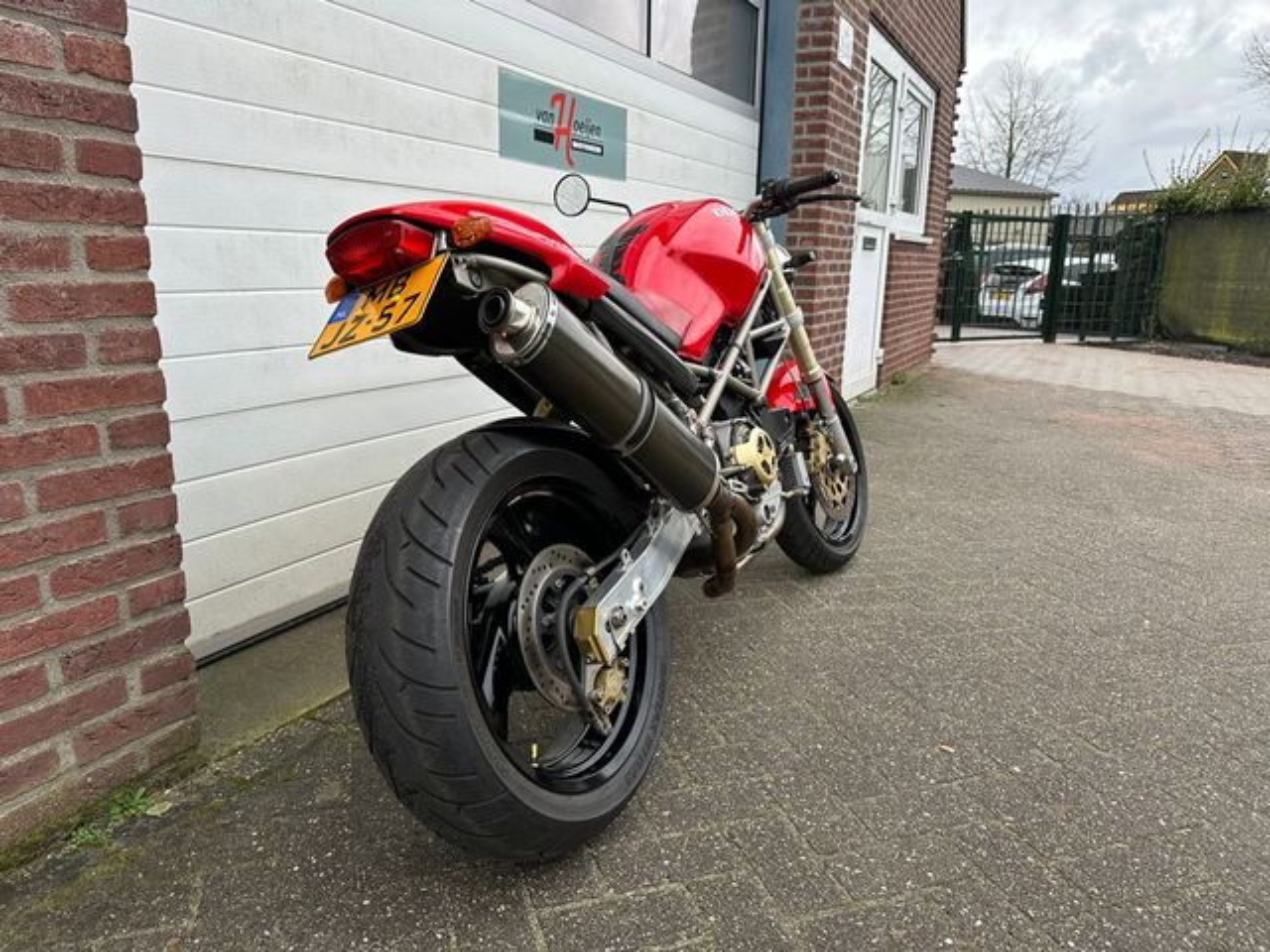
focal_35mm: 24
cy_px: 476
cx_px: 635
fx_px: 881
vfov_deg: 56.8
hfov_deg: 71.6
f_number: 1.78
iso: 80
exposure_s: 1/373
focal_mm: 6.86
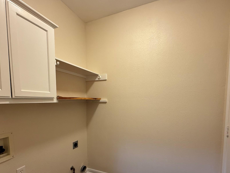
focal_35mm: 18
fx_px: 120
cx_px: 117
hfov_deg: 87.7
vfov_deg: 70.4
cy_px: 109
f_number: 2.2
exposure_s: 1/60
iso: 200
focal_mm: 2.22
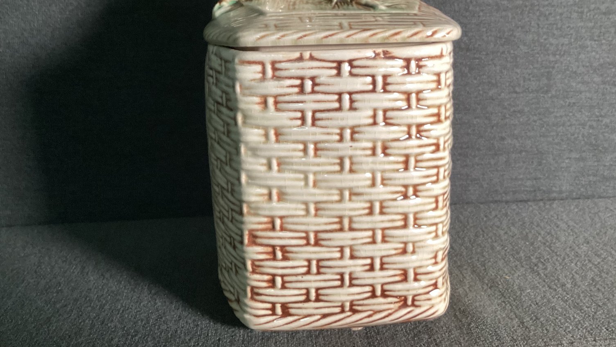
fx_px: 555
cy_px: 114
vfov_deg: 34.3
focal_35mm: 34
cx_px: 310
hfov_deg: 58.0
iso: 160
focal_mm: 3.3
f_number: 2.4
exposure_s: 1/50
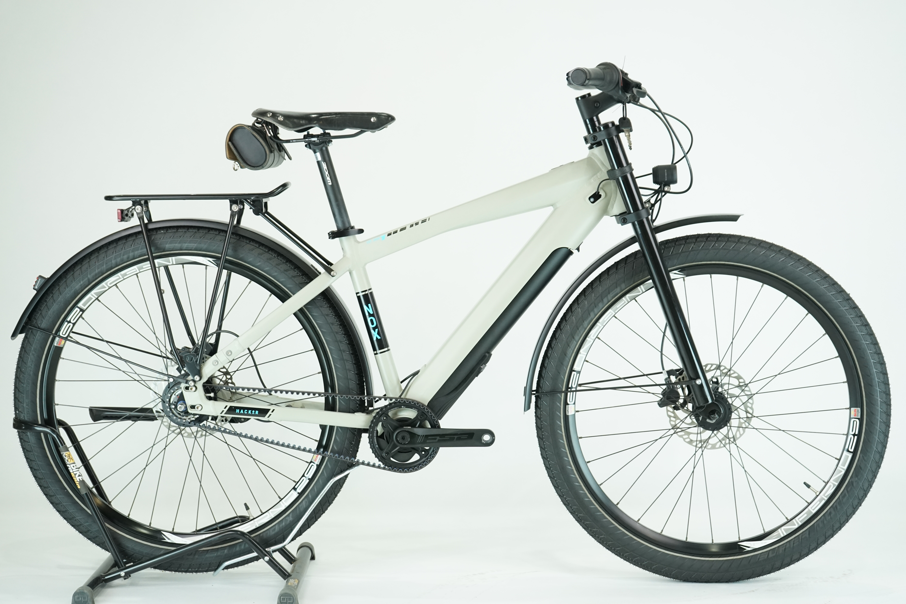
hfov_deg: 31.9
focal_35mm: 63
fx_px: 1585
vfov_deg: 21.6
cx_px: 453
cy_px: 302
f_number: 5.6
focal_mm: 63
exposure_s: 1/200
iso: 1600
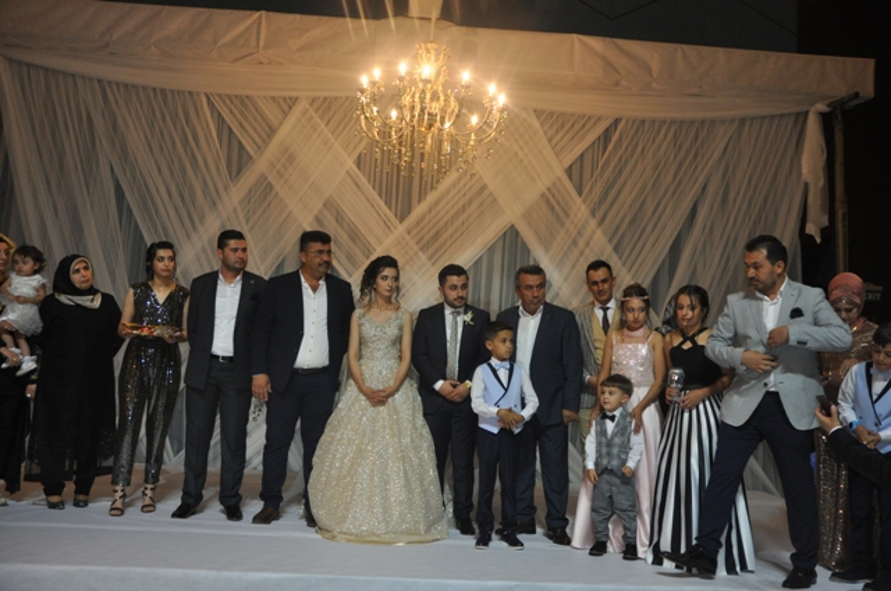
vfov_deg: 36.8
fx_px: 890
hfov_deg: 53.2
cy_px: 296
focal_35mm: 36
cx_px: 446
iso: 800
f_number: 3.8
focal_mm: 24
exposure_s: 1/125
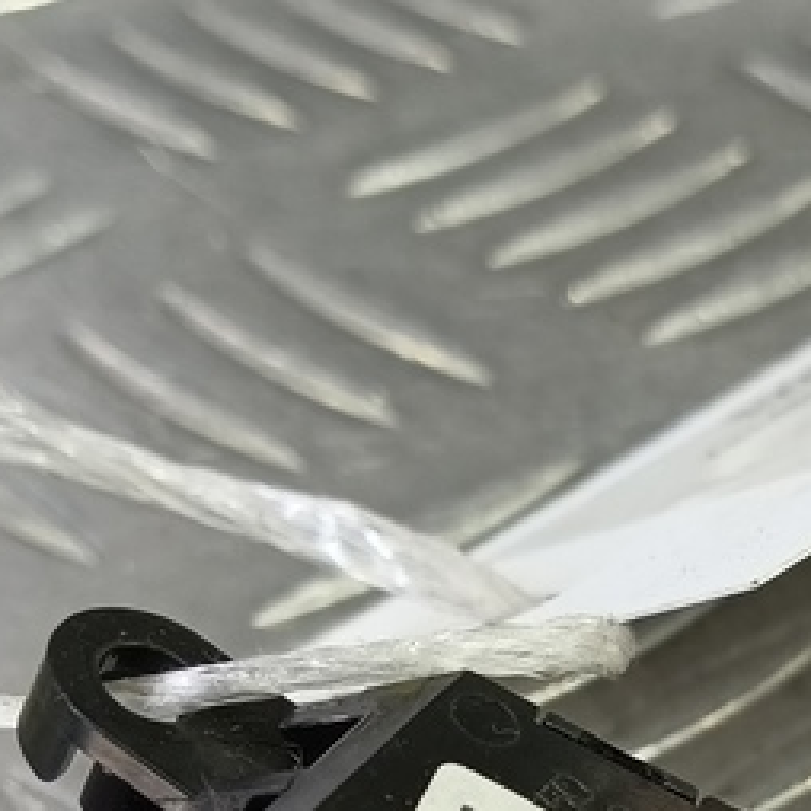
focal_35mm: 82
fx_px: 2174
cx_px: 671
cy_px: 1041
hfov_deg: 20.8
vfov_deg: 19.6
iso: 130
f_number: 1.6
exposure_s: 1/50
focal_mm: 4.11
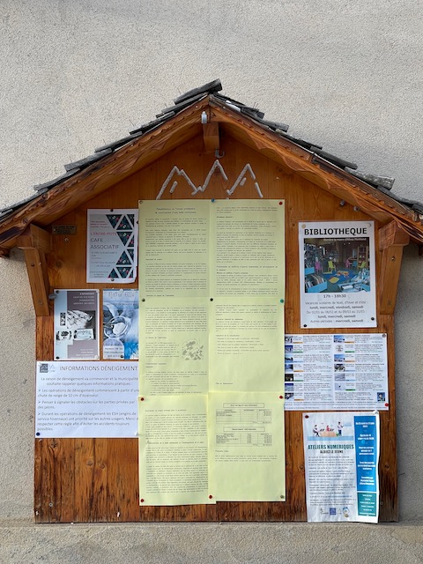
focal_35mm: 64
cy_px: 282
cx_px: 212
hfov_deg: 22.9
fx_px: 1043
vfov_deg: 30.3
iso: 20
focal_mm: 7.5
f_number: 2.2
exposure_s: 1/246
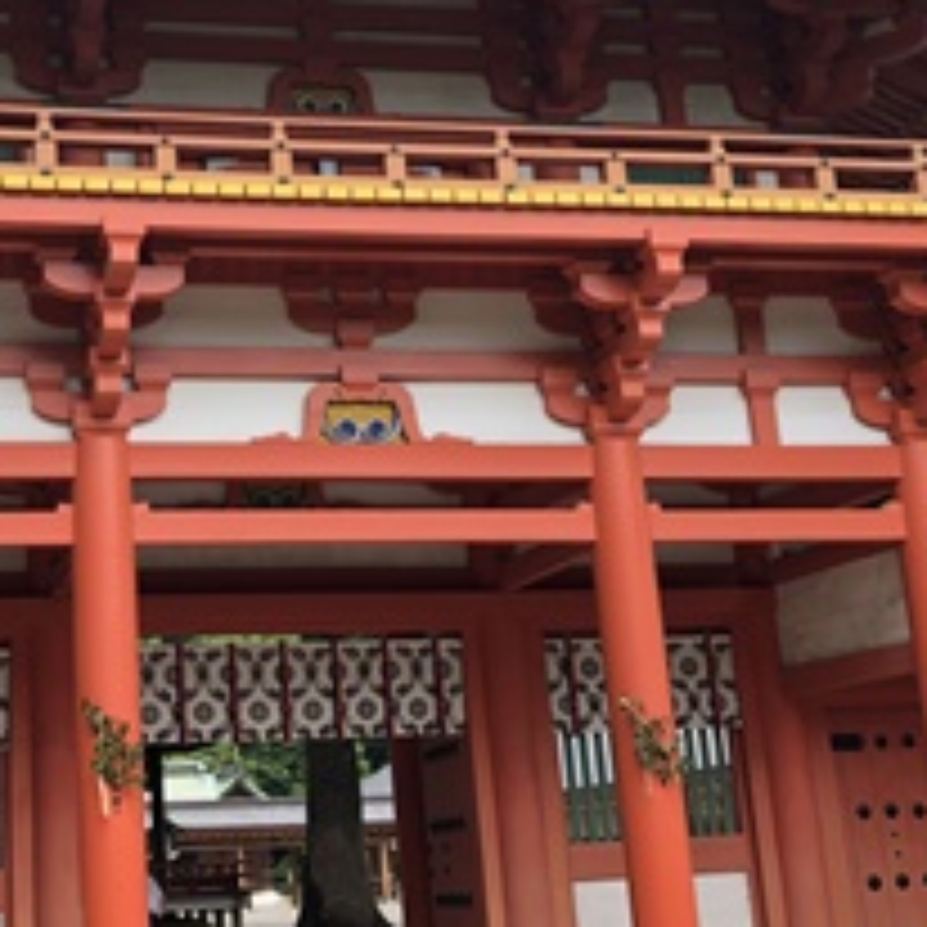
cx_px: 191
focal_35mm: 58
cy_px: 342
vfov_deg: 29.4
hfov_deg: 28.9
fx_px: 1757
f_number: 1.8
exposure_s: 1/307
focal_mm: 3.99
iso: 20
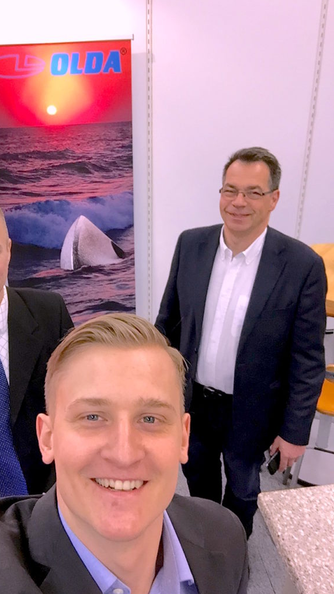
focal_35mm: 34
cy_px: 296
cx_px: 110
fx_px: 535
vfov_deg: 58.0
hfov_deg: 34.3
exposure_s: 1/33
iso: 100
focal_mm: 2.65
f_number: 2.2
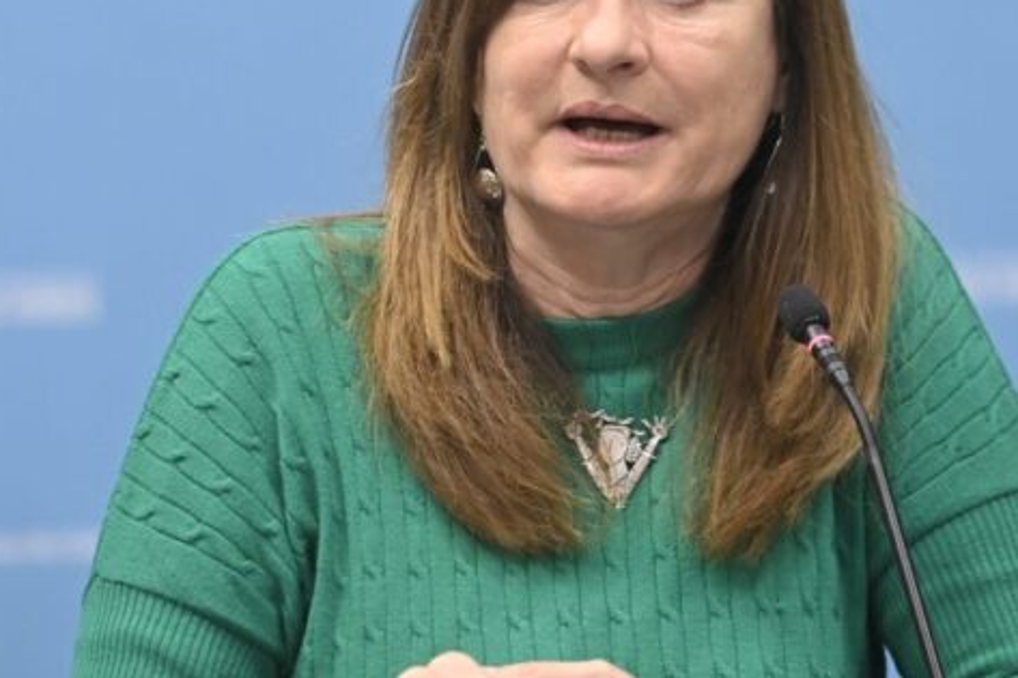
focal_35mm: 325
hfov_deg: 6.3
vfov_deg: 4.2
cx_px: 572
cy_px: 267
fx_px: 9187
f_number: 3.5
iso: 4000
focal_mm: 200
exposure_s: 1/400
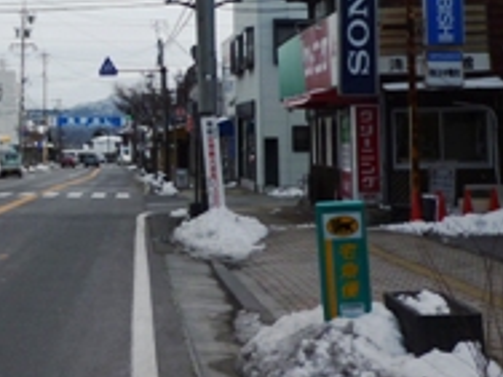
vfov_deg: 22.6
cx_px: 16
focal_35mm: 64
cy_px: 78
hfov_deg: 28.6
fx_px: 930
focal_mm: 4.4
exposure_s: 1/500
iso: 80
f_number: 4
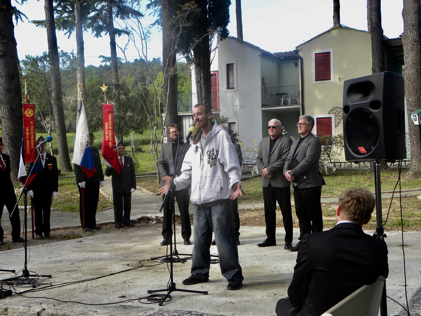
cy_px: 158
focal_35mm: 52
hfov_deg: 36.8
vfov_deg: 28.0
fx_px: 632
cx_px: 210
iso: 64
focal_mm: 9.2
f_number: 4
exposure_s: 1/137
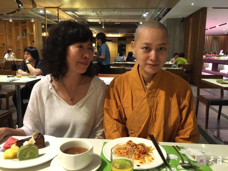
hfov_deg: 61.7
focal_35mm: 29
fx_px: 191
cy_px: 86
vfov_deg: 48.2
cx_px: 114
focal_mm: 4.15
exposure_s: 1/4
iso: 64
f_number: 2.2
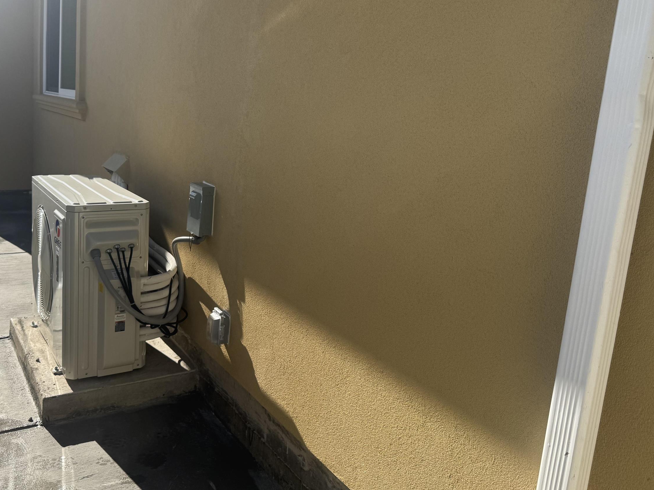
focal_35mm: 33
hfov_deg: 55.1
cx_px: 275
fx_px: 624
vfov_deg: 42.7
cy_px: 195
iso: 80
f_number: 1.78
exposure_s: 1/3802
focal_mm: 6.76
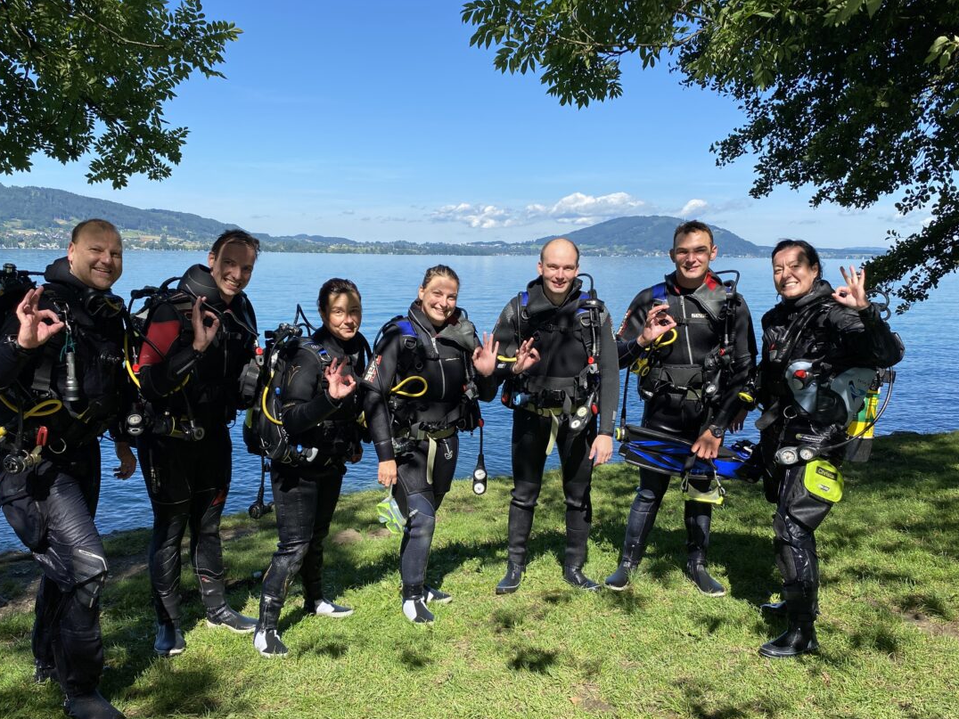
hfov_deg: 61.6
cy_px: 400
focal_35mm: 29
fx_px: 803
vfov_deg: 48.1
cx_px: 452
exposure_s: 1/1898
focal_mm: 4.25
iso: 32
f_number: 1.8
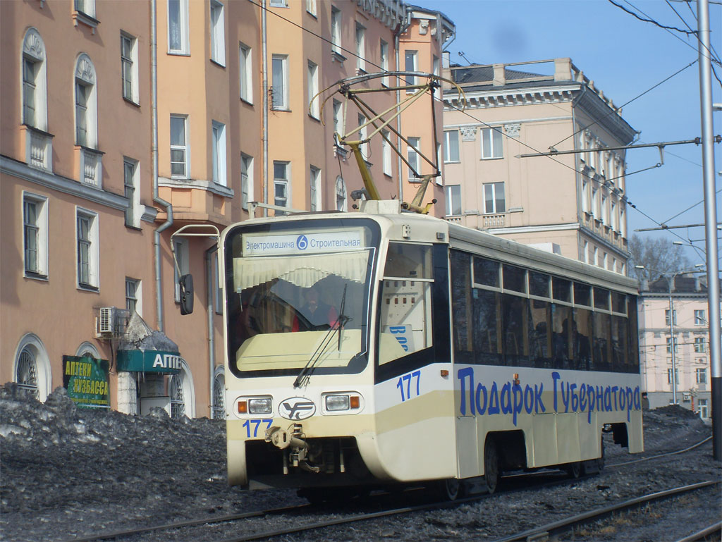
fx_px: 2316
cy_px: 271
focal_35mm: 111
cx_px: 361
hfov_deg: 17.7
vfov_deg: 13.4
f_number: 5.2
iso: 80
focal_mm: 18.1
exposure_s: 1/750
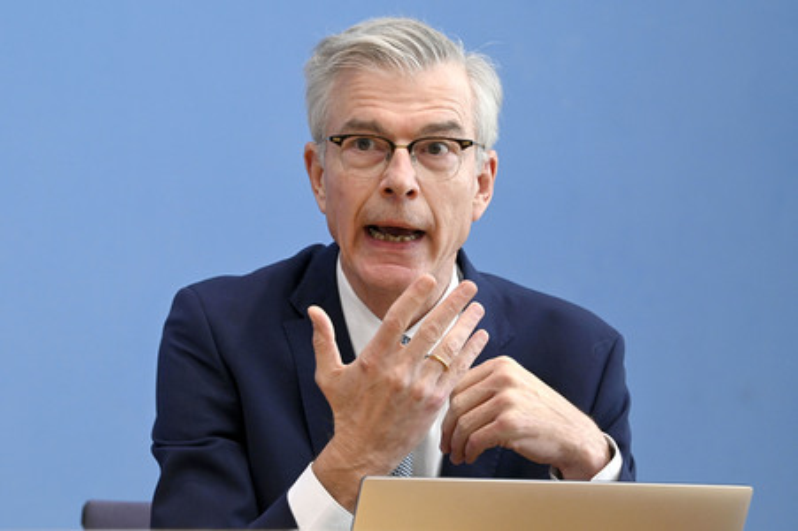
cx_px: 399
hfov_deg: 12.5
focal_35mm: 165
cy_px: 266
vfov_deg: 8.3
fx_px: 3655
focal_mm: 165
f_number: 6.3
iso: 3200
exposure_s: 1/400
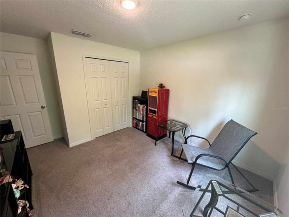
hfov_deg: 102.1
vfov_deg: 85.7
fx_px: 117
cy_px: 108
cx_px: 144
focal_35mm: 14
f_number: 2.2
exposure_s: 1/60
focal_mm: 2.22
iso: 200
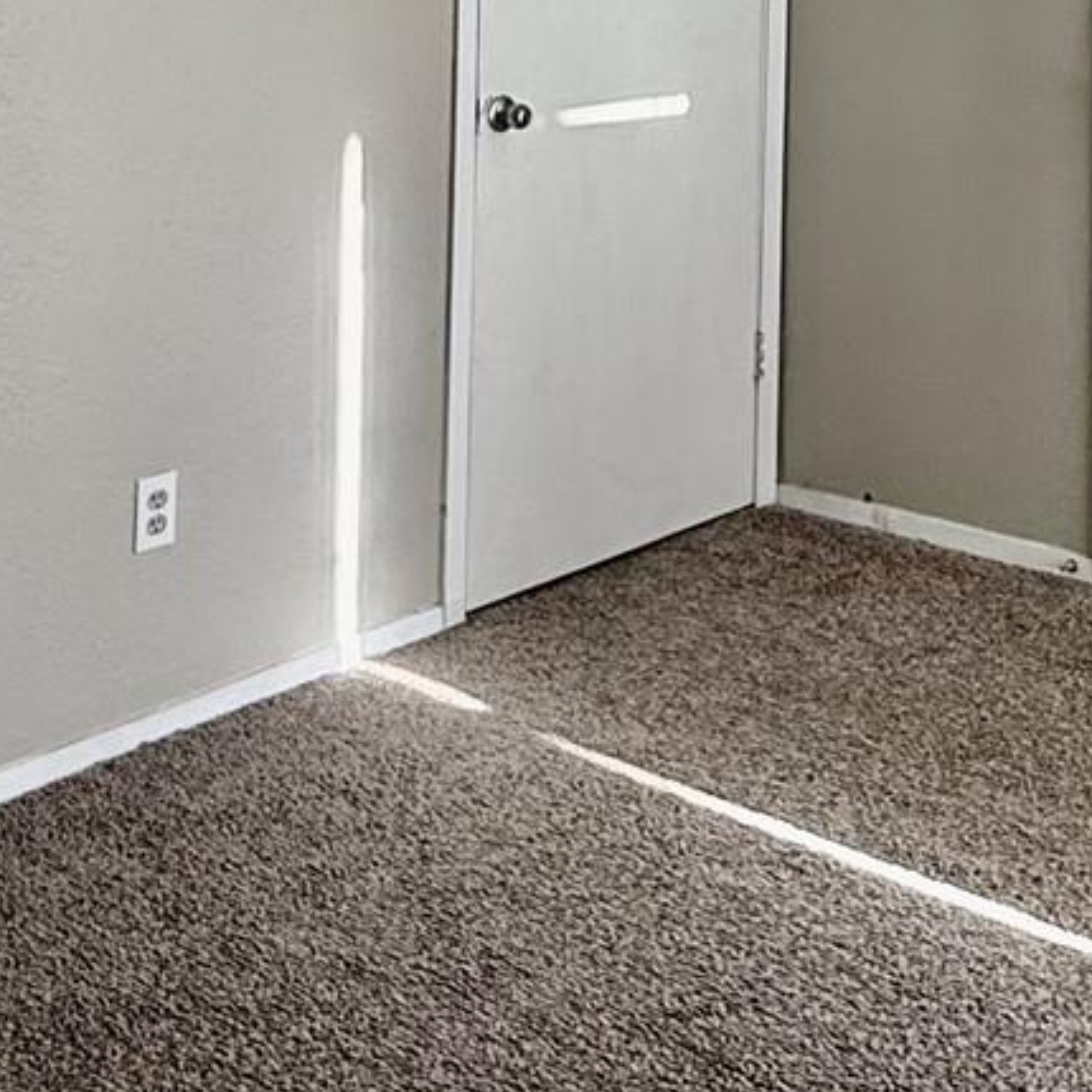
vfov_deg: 26.6
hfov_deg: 28.2
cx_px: 942
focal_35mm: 59
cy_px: -132
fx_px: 2106
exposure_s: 1/99
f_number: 2.2
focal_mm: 2.22
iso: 80
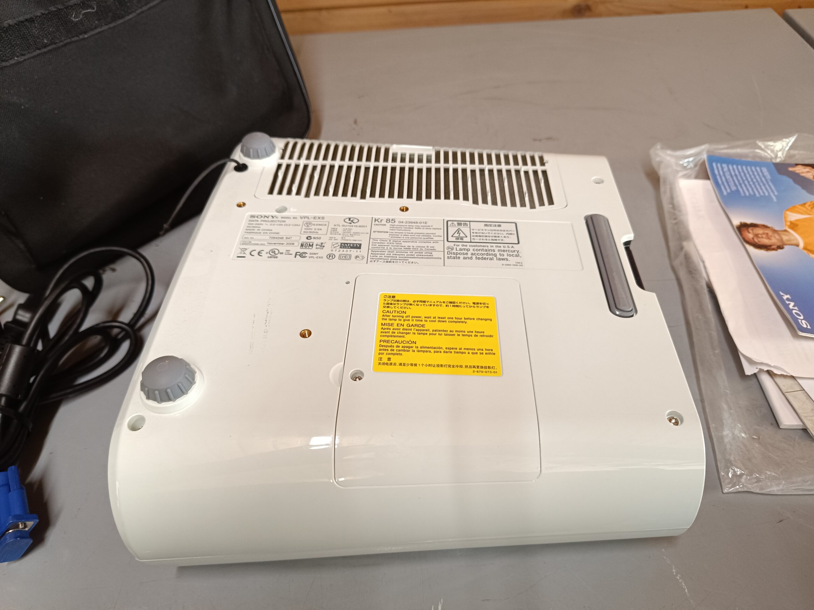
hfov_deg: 71.6
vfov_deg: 56.8
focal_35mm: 24
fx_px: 564
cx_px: 407
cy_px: 305
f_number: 1.88
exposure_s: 1/50.1
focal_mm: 5.59
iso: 593
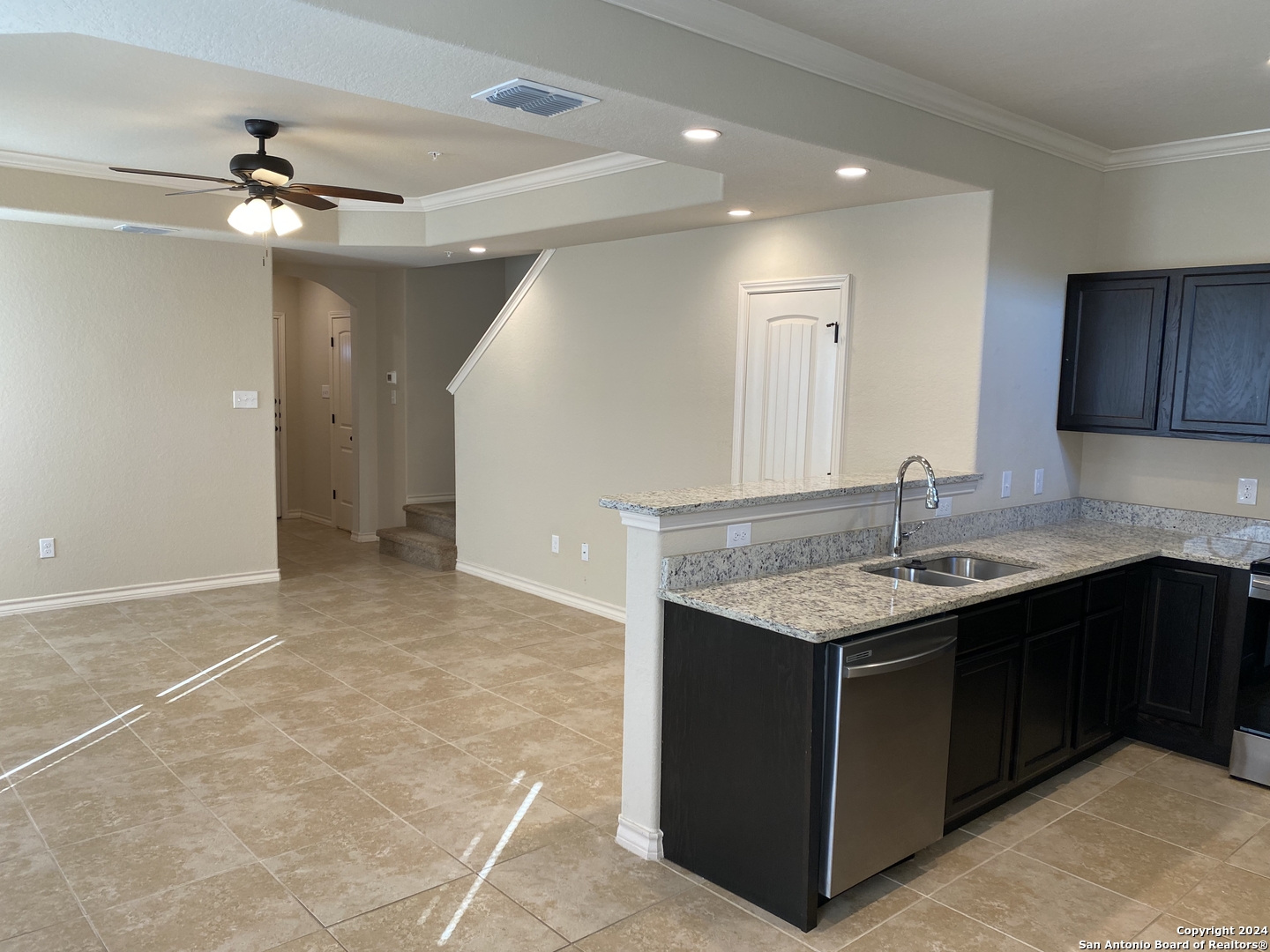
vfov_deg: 53.1
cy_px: 476
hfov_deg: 67.3
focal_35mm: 26
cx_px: 635
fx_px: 954
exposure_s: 1/60
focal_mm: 4.25
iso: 64
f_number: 1.8
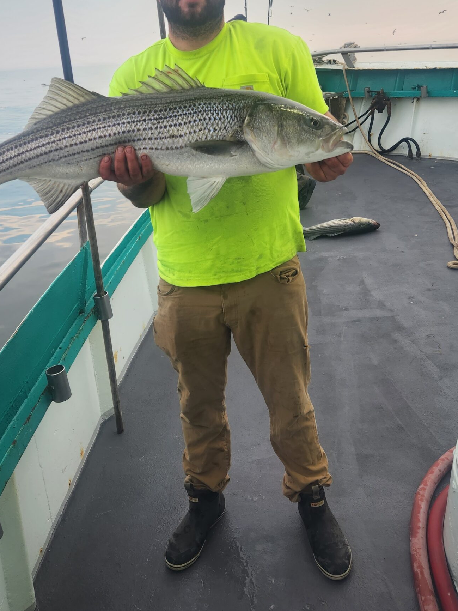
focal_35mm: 34
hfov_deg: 41.7
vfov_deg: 53.5
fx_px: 600
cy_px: 242
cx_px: 201
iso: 20
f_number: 1.8
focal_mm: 5.4
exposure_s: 1/180
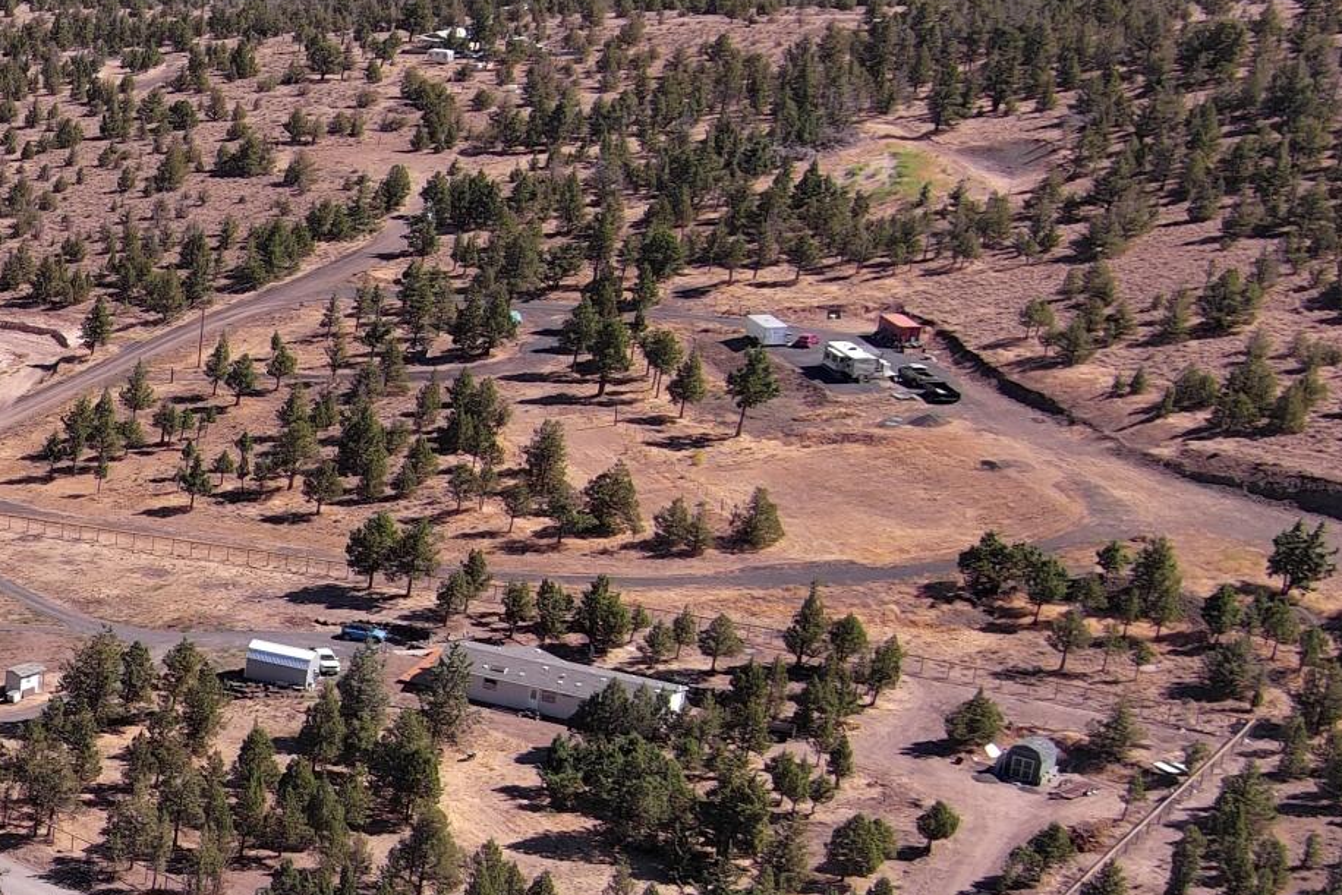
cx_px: -791
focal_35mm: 95
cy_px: 691
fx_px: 3542
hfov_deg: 18.5
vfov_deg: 14.3
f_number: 2.8
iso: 100
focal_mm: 10.57
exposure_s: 1/77.3
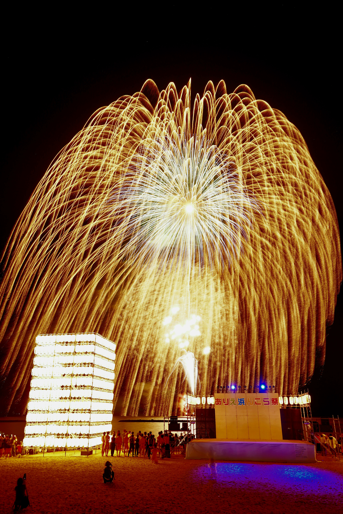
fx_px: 400
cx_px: 172
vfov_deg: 65.5
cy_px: 257
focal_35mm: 28
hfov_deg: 46.4
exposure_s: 20
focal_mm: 28
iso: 100
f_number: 4.5
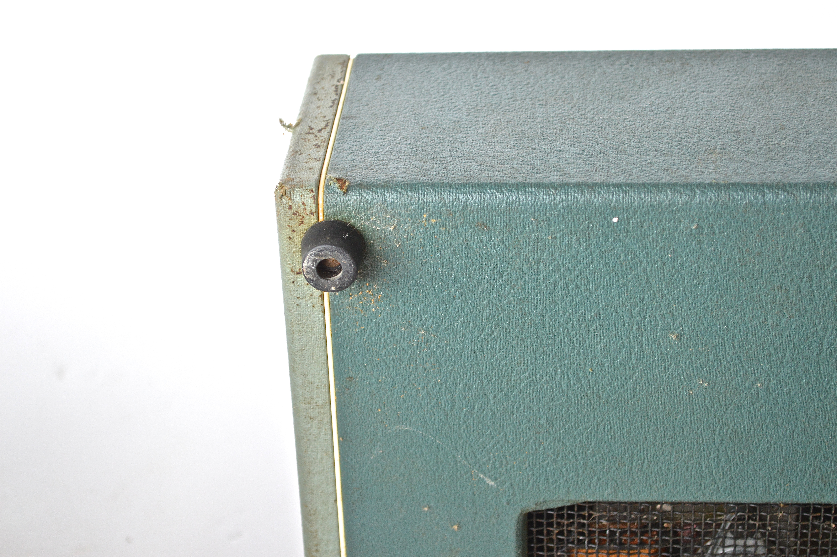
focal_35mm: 82
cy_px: 278
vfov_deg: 16.5
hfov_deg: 24.6
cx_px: 418
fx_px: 1916
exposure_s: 1/60
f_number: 5.6
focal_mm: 55
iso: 450
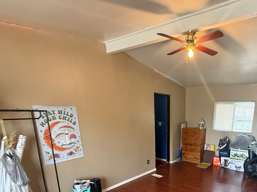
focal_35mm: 23
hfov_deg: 70.6
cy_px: 157
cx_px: 182
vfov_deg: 54.4
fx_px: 171
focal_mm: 2.22
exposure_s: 1/60
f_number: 2.2
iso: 500
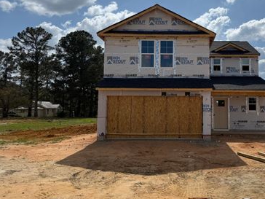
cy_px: 85
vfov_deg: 42.8
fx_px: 253
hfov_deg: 54.0
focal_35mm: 33
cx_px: 181
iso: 80
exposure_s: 1/11905
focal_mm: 6.76
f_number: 1.78
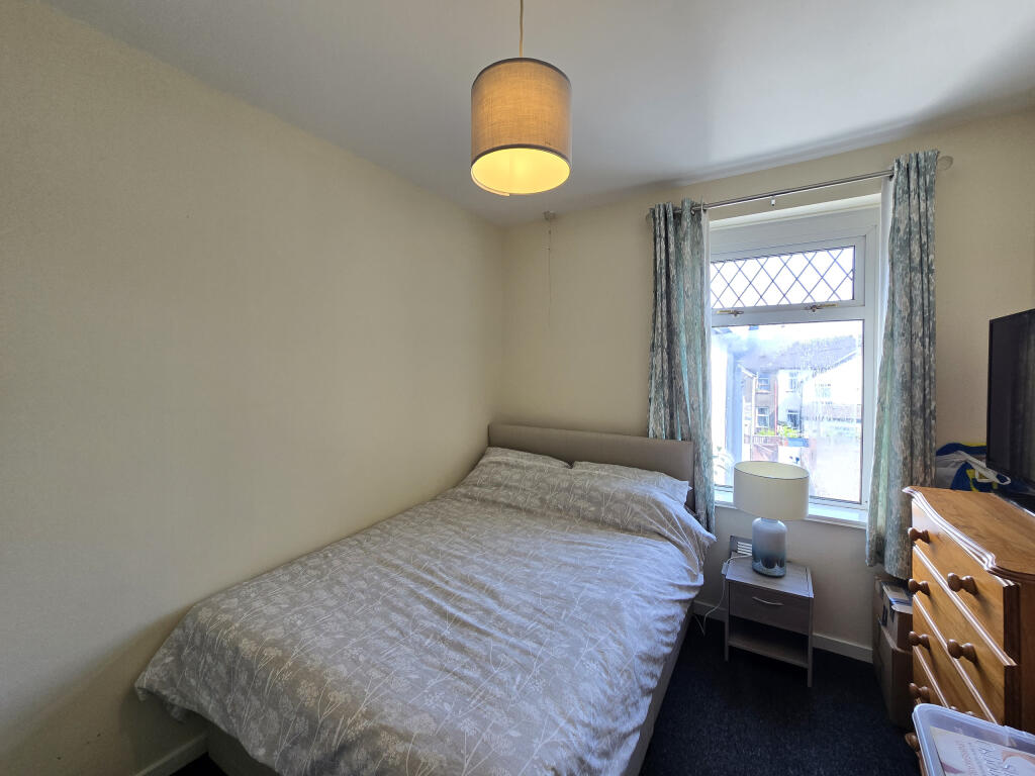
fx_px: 389
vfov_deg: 89.9
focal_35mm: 13
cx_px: 518
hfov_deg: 106.2
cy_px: 388
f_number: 2.2
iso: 64
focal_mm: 2.2
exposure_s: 1/100
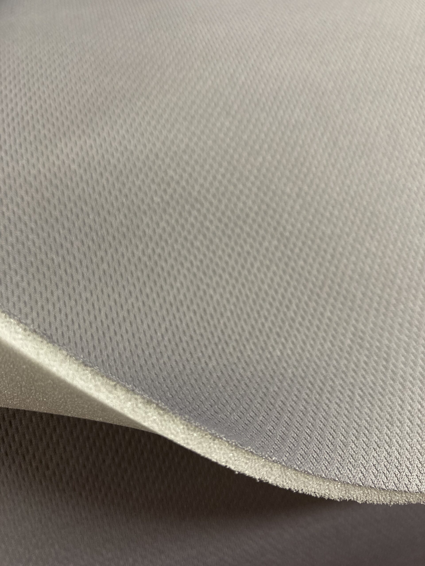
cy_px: 283
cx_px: 212
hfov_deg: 49.7
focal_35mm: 28
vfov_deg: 63.4
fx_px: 458
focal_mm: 3.99
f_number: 1.8
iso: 100
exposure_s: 1/50
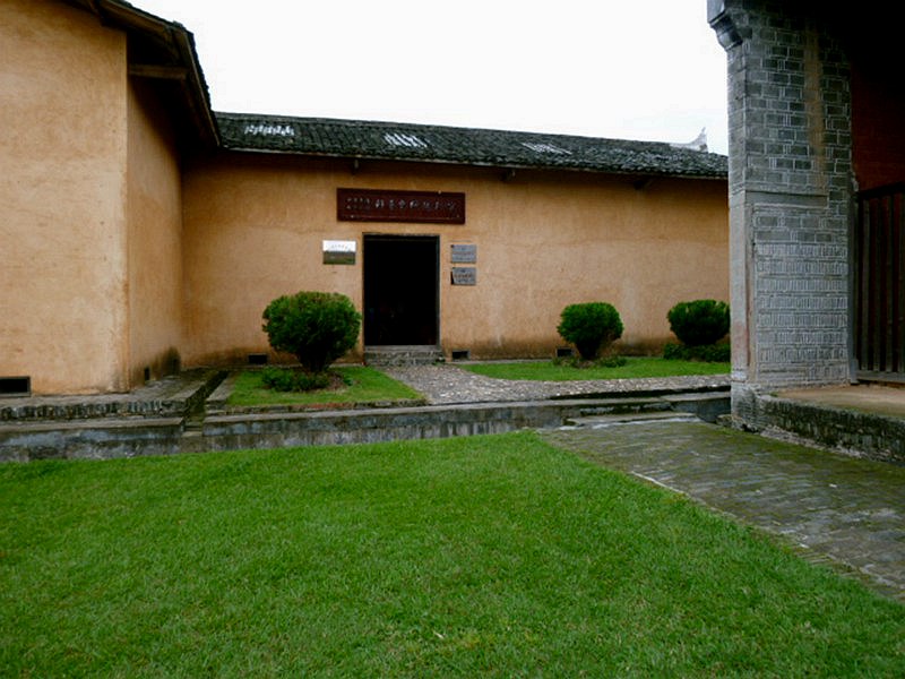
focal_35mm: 25
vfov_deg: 54.9
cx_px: 452
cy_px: 340
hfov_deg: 69.4
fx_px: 654
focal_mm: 4.5
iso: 80
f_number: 3.3
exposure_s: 1/40
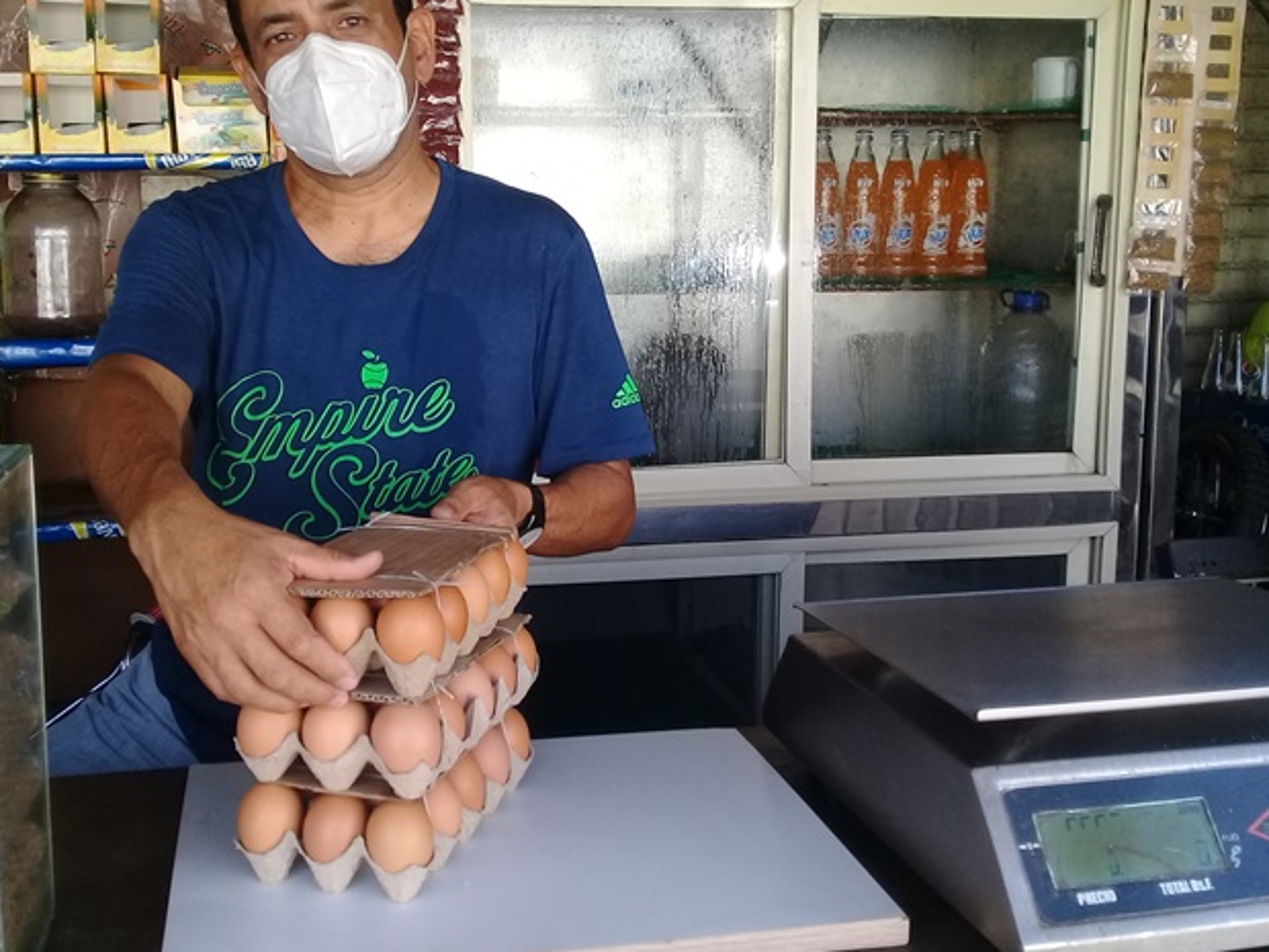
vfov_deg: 35.9
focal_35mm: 40
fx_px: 1466
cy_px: 395
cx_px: 553
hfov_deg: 46.7
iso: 50
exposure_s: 1/131
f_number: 2.2
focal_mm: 3.3
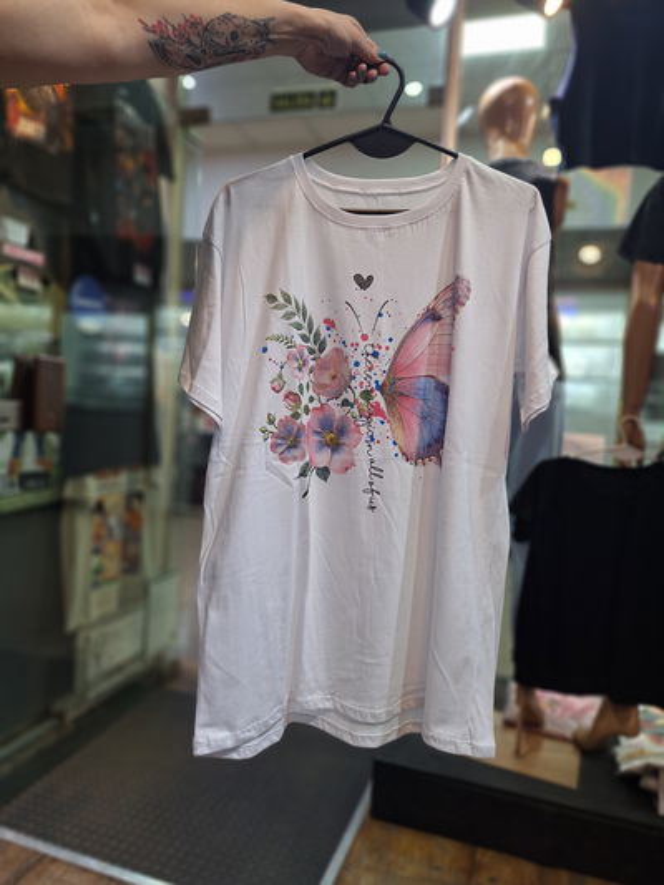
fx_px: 588
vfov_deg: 73.9
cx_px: 332
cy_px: 442
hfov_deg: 58.9
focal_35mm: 23
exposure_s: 1/50
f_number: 1.8
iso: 80
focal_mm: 5.54
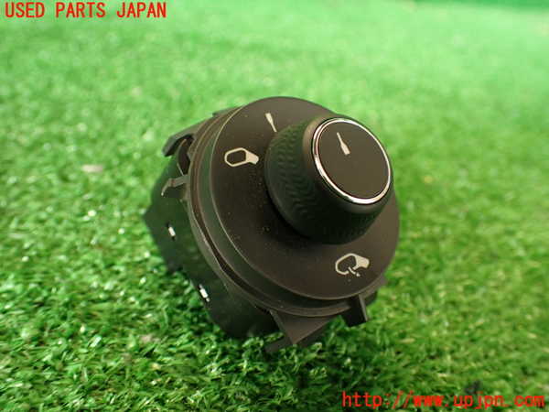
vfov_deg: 44.2
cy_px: 206
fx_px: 508
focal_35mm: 32
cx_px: 274
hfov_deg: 56.8
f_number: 2.4
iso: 250
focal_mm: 5.79
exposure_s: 1/30
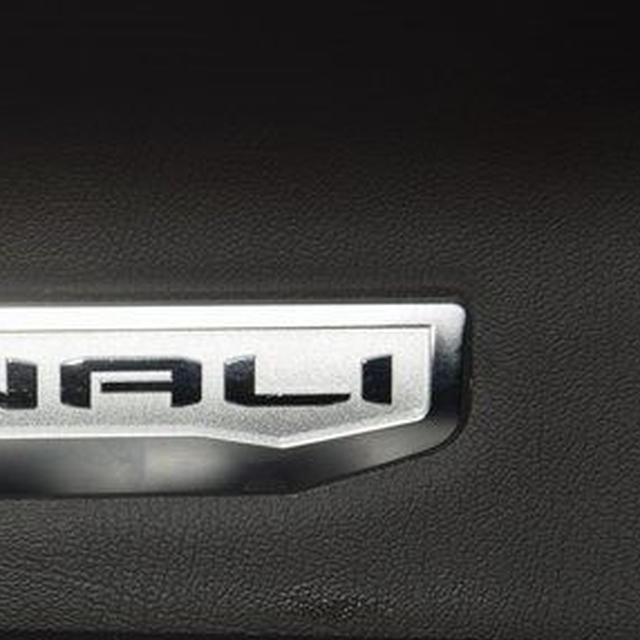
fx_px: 4183
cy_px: 404
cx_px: 27
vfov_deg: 8.7
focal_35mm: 200
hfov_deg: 8.7
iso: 100
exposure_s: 1/125
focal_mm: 70
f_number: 8
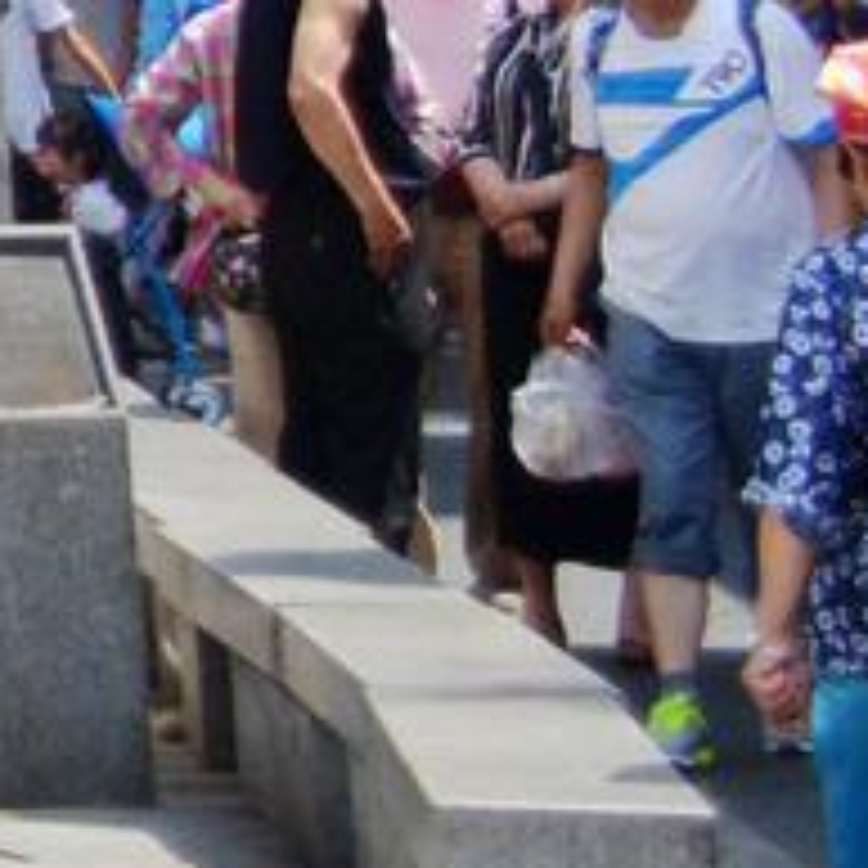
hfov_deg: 5.6
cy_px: -1747
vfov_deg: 6.6
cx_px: -3288
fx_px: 6894
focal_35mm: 243
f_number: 3.5
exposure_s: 1/2500
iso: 400
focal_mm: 18
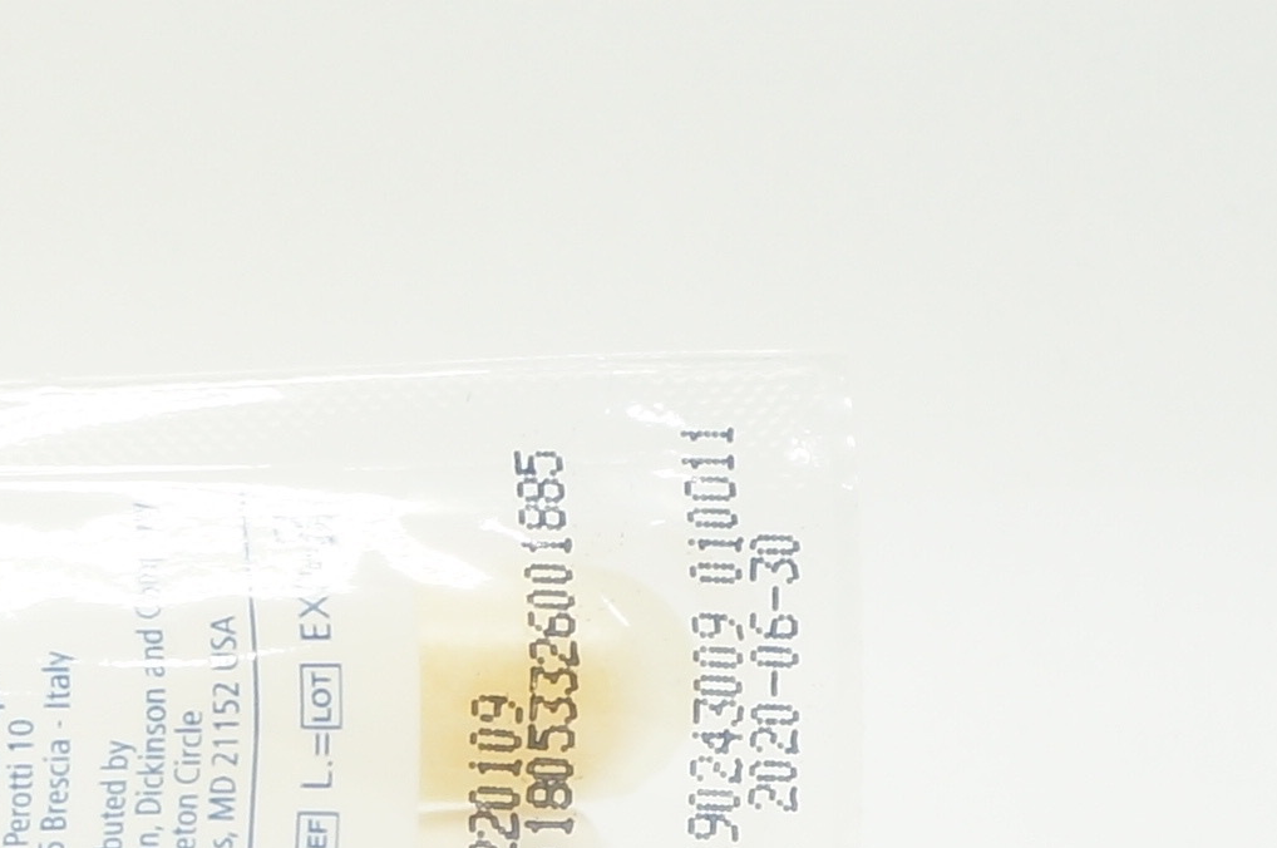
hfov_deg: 8.7
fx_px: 7950
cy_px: 783
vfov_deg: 6.1
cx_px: -1223
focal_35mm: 224
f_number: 8
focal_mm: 31
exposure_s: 1/30
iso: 400
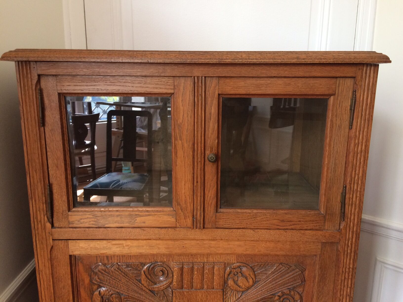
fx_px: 338
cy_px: 151
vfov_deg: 48.2
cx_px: 202
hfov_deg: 61.7
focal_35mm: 29
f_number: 2.2
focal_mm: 4.15
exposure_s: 1/33
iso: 160
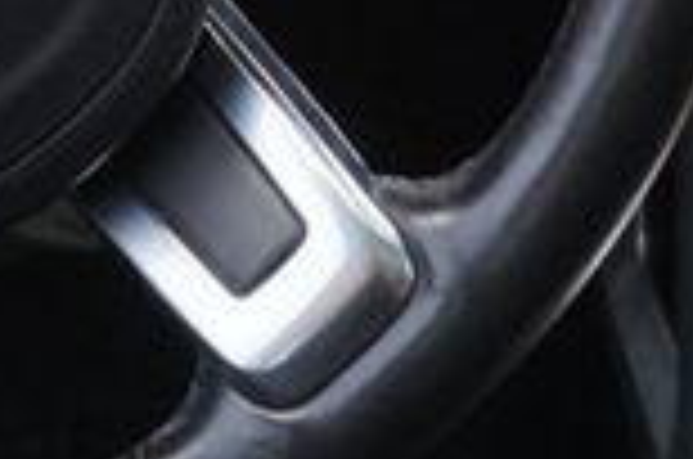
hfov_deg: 20.2
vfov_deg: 12.3
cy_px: -418
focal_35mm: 100
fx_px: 1921
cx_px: 148
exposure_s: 1/60
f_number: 4
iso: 500
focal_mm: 16
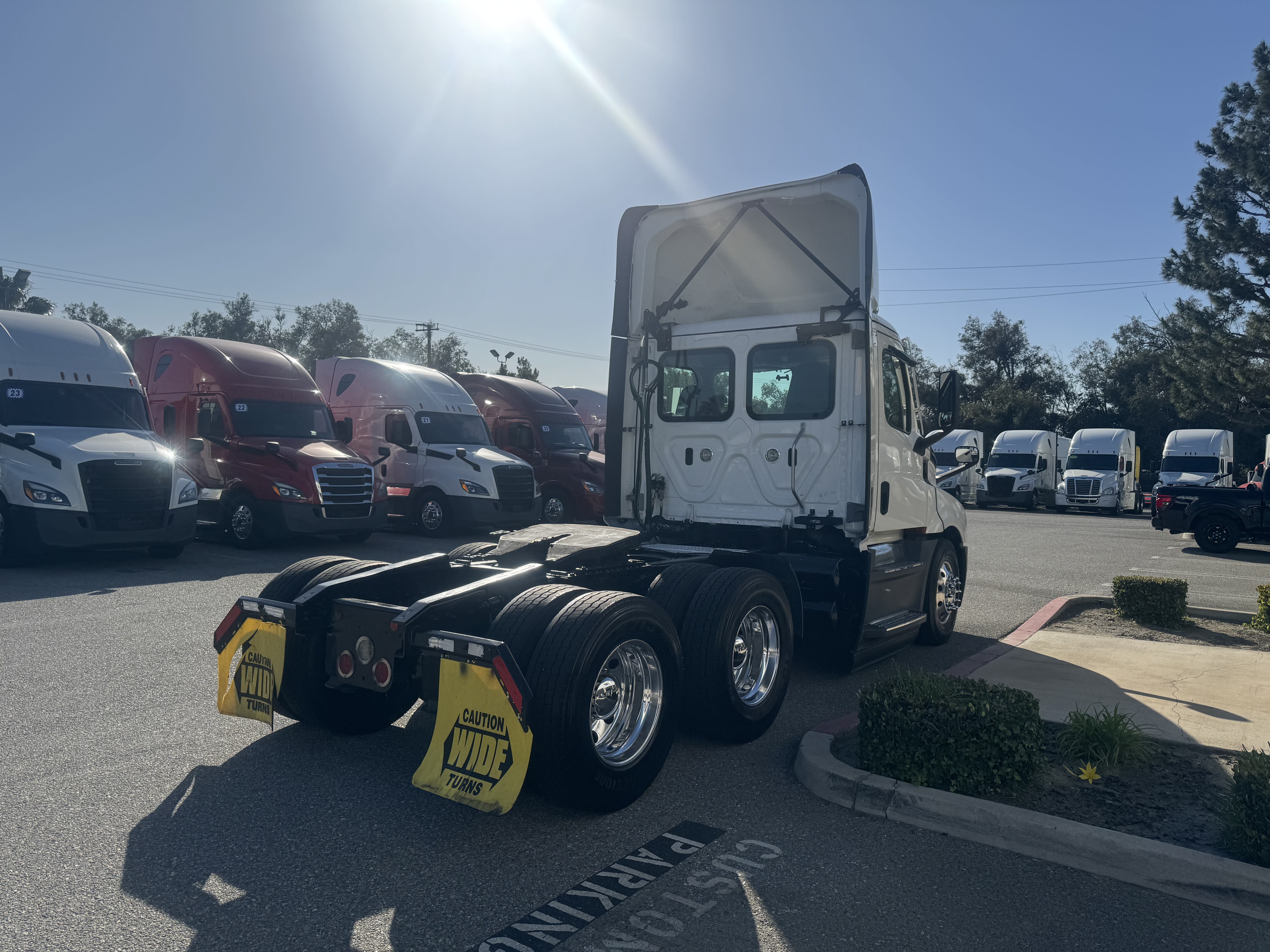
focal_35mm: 24
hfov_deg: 71.6
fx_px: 881
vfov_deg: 56.8
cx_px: 635
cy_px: 476
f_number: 1.78
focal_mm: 6.76
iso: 80
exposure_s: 1/9009
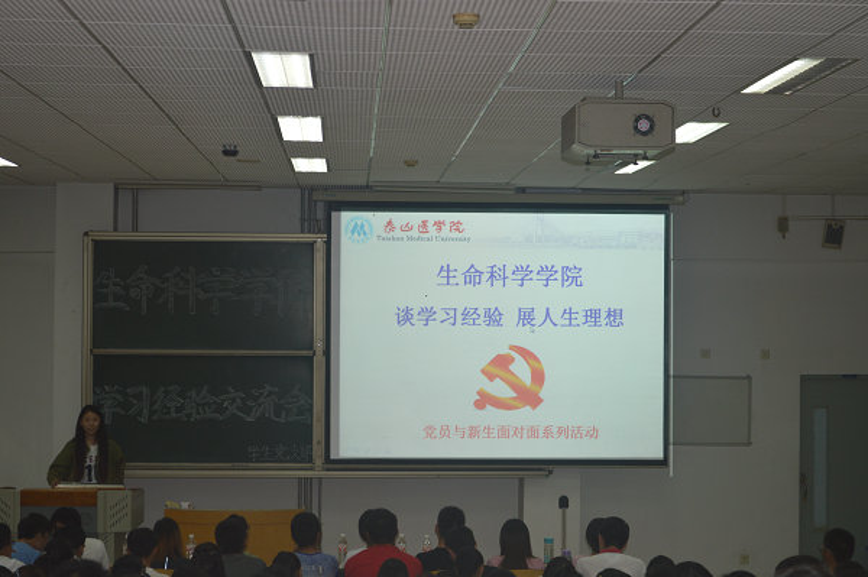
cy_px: 288
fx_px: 1626
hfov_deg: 29.9
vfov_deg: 20.1
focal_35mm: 68
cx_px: 434
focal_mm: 45
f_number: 5.3
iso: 280
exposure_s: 1/30
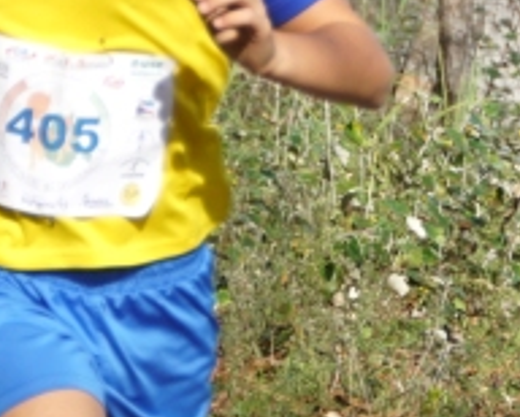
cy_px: 349
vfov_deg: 2.0
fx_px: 12186
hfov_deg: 2.4
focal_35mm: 791
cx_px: 320
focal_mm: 90
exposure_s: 1/320
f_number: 5.6
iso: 100
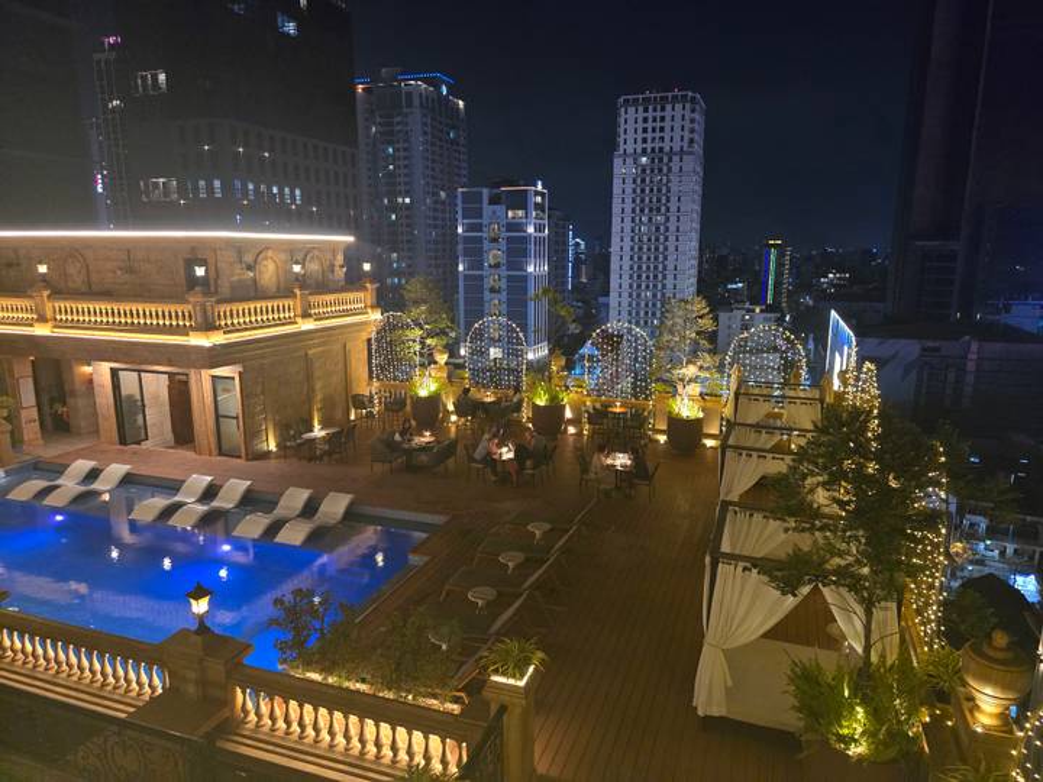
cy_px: 391
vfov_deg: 58.9
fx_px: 693
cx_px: 522
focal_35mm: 23
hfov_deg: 73.9
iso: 2000
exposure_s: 1/100
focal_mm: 6.3
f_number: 1.7
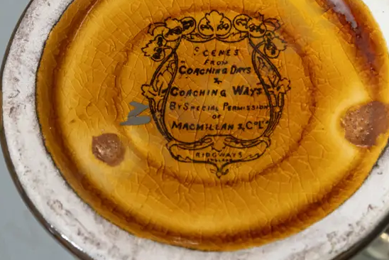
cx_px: 208
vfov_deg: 13.6
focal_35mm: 101
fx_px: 1092
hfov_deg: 20.2
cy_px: 95
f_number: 5.6
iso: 3200
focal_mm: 26
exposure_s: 1/60
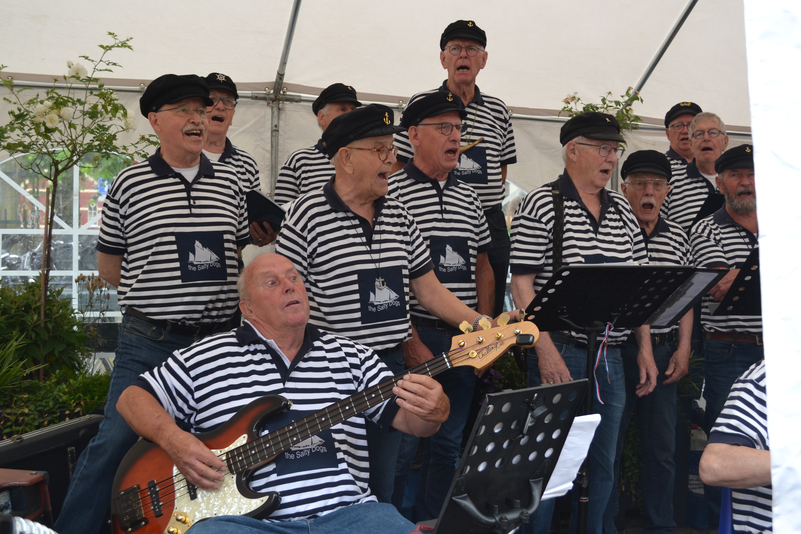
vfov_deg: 31.9
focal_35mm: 42
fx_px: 934
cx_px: 400
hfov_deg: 46.4
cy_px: 267
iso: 280
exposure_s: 1/125
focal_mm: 28
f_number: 5.6
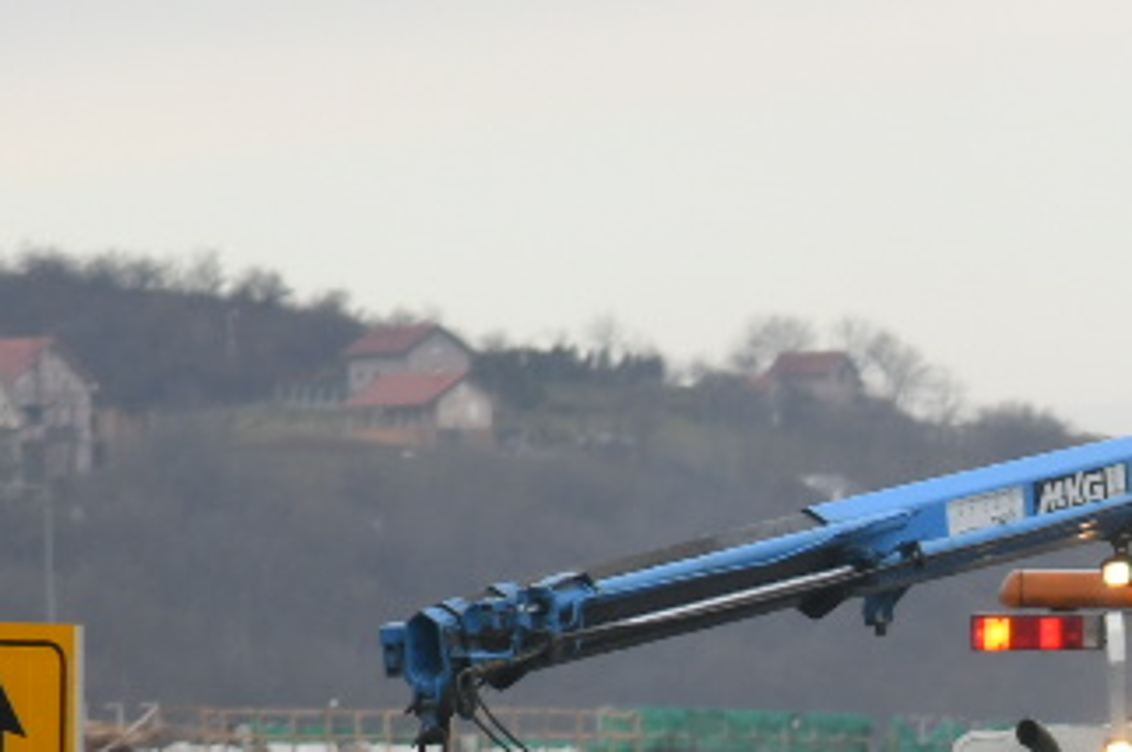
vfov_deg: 2.4
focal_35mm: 564
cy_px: 1258
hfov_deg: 3.6
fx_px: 17716
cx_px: 1680
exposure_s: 1/800
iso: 400
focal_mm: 112
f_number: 4
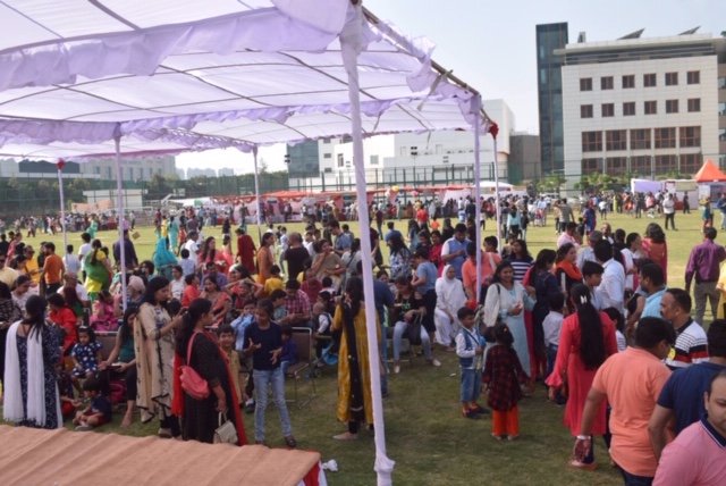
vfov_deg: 40.0
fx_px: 666
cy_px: 243
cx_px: 363
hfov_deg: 57.2
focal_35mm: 33
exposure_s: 1/200
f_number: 8
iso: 100
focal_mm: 22
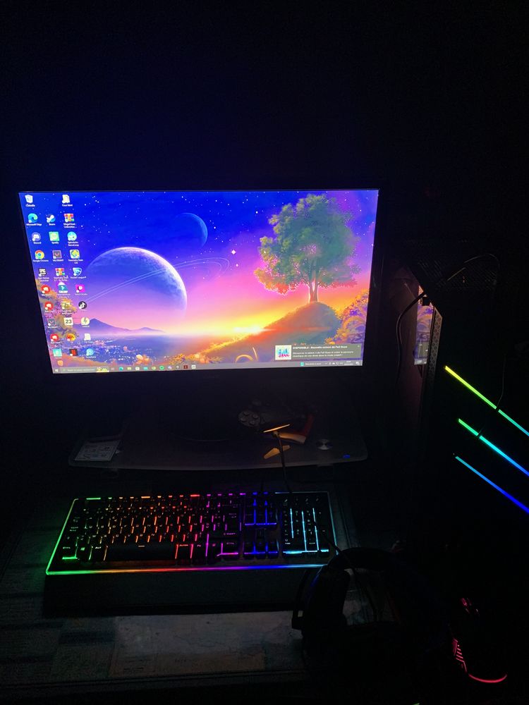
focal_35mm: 26
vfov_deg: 67.3
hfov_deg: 53.1
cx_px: 264
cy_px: 352
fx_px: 530
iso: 160
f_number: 1.8
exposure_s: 1/60
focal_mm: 4.25
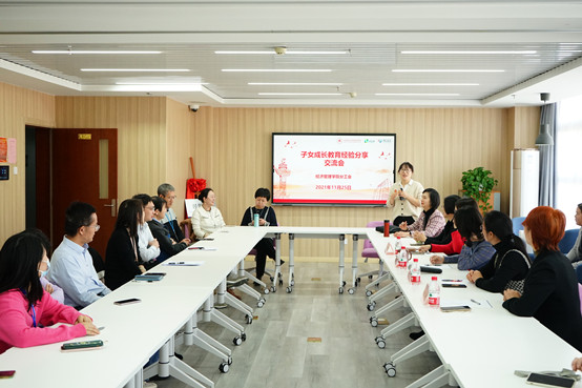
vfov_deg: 32.6
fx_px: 663
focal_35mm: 41
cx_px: 291
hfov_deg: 47.4
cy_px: 194
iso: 2500
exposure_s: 1/200
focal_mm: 41
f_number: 6.3
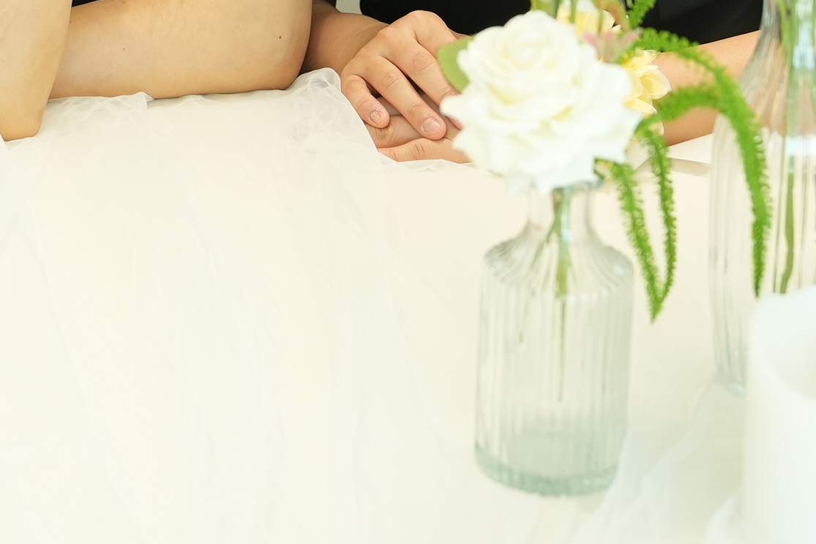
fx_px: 2493
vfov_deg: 12.1
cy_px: -168
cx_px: 193
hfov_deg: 18.5
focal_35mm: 110
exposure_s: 1/500
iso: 1000
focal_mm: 35
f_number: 4
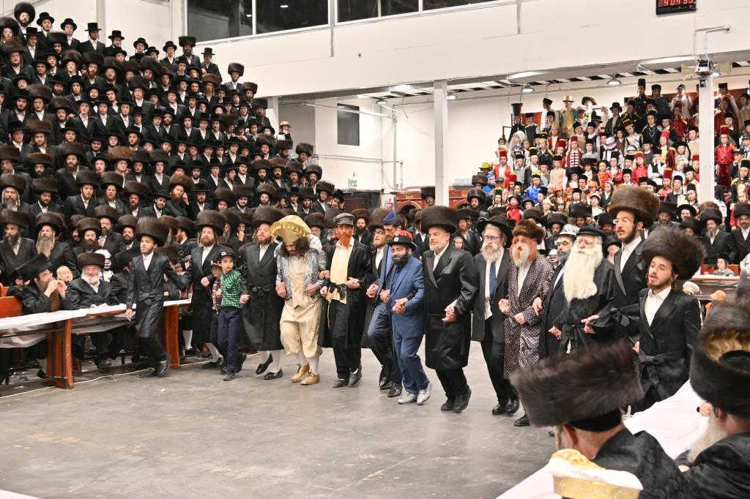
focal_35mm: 46
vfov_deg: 29.2
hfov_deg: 42.8
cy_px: 250
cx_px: 375
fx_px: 958
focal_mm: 31
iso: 200
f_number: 4
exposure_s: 1/100
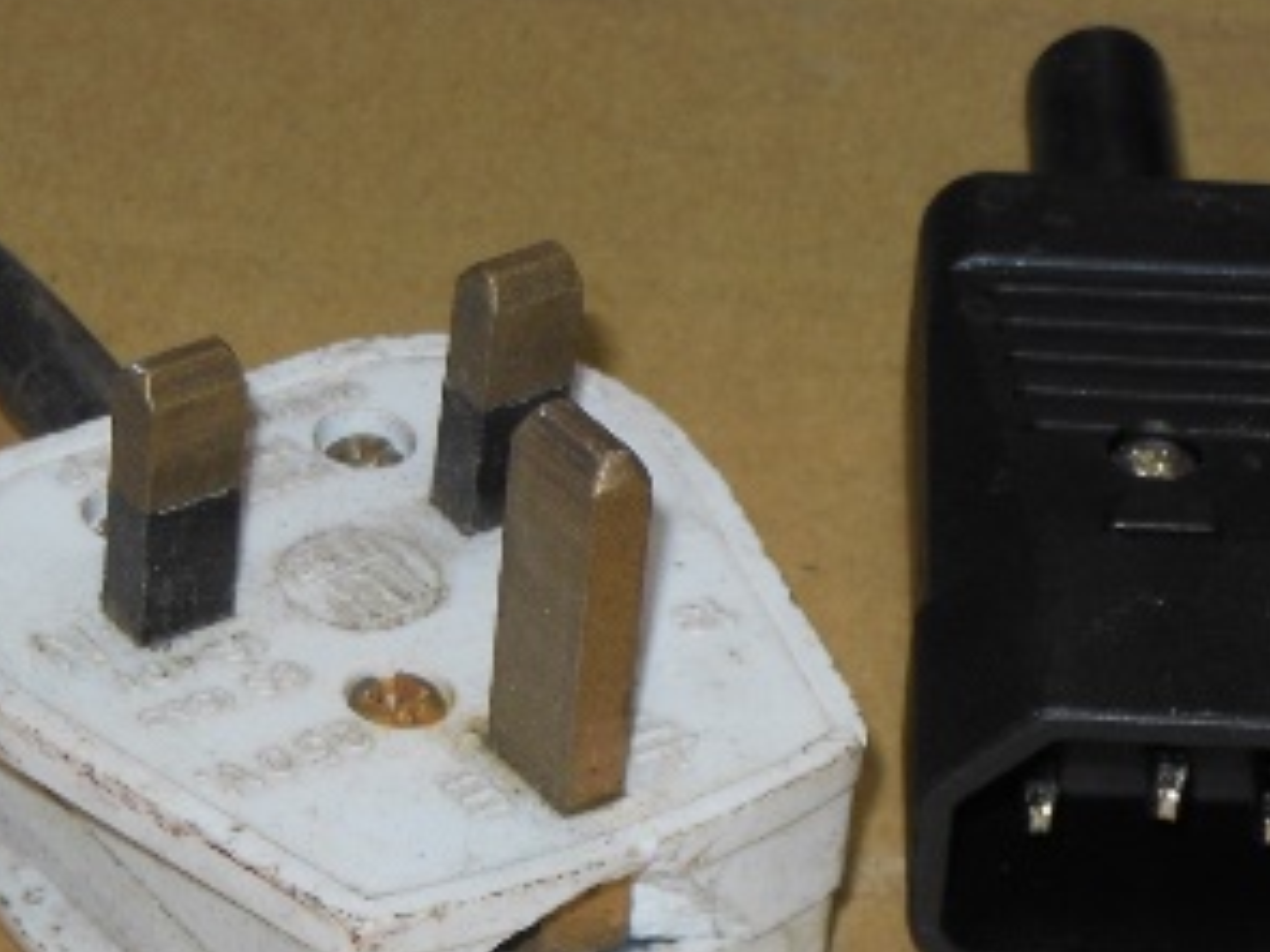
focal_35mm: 115
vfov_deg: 12.9
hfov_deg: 17.1
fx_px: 4219
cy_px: 583
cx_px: 622
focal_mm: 13.6
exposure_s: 1/60
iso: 125
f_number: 4.4
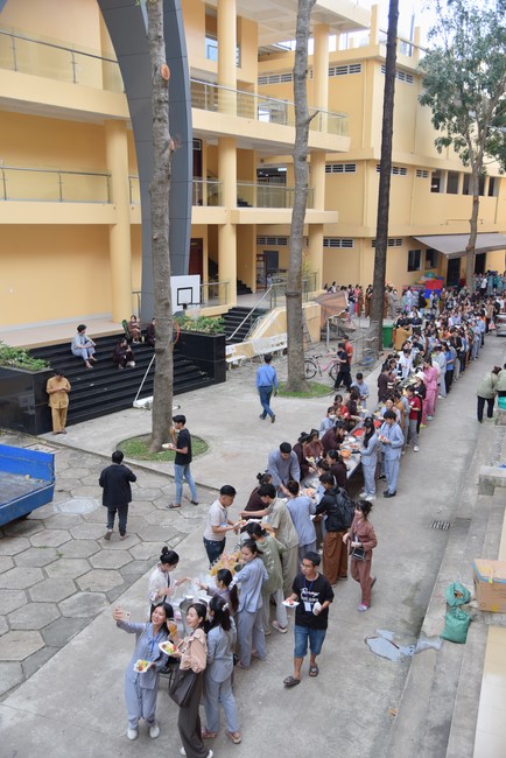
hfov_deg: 38.9
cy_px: 379
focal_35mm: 34
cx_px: 253
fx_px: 716
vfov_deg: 55.8
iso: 100
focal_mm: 34
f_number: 4
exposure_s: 1/80
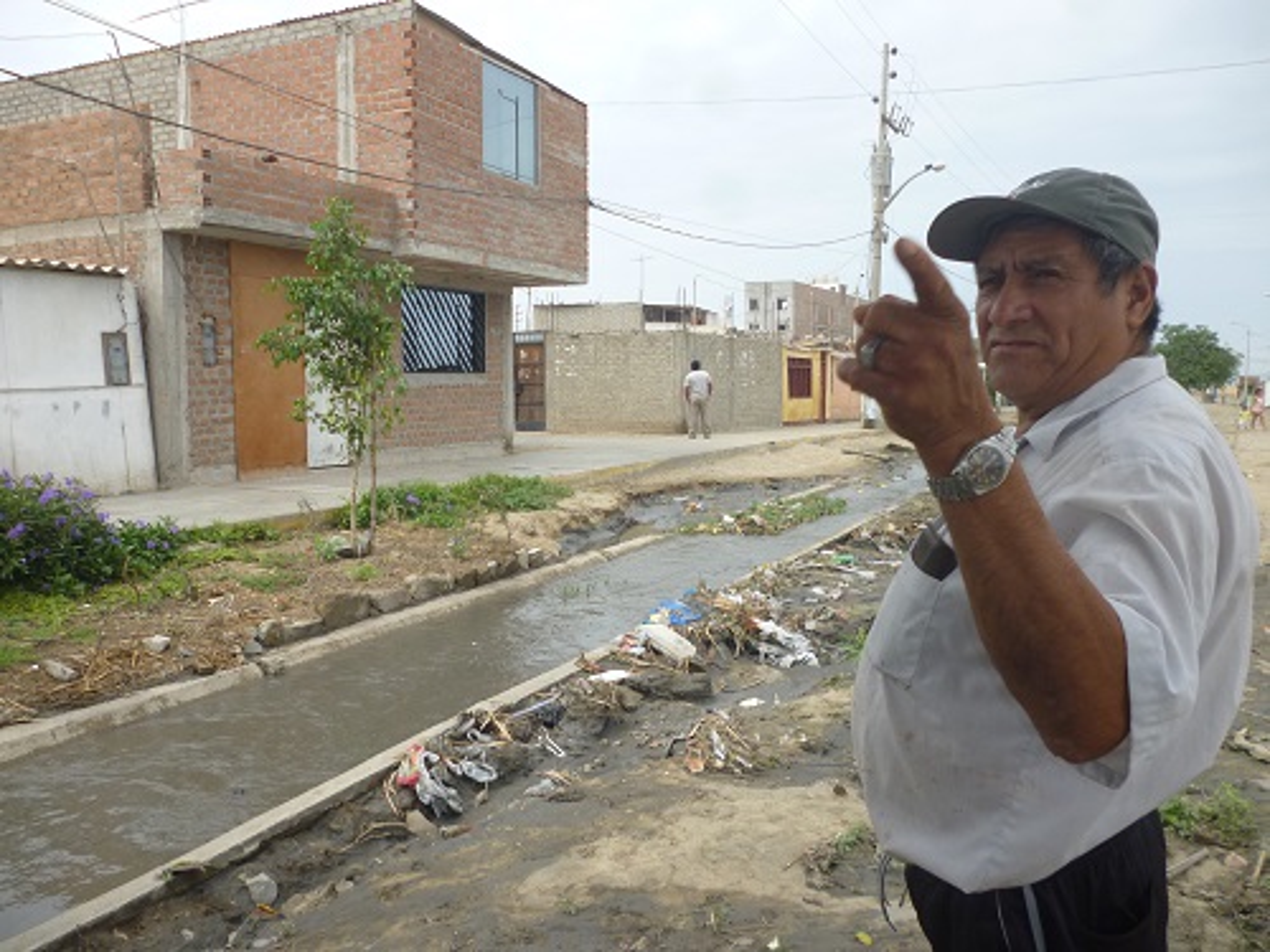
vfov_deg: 49.7
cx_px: 635
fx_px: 1027
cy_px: 476
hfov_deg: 63.4
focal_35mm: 28
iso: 100
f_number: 9
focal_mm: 5
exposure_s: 1/100
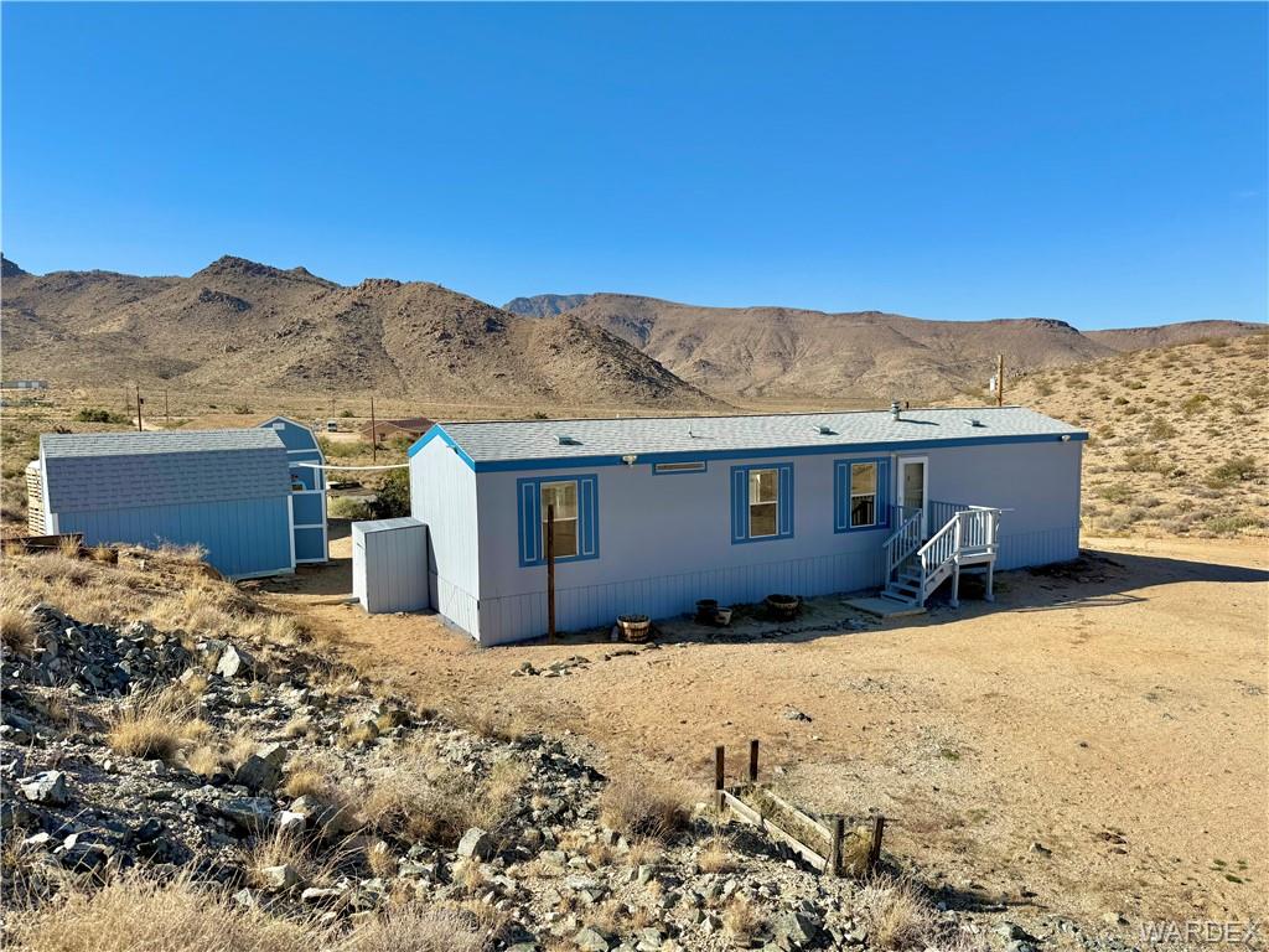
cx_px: 634
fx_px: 880
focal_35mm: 24
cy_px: 476
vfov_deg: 56.8
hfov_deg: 71.6
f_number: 1.78
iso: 80
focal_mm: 6.76
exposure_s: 1/5319
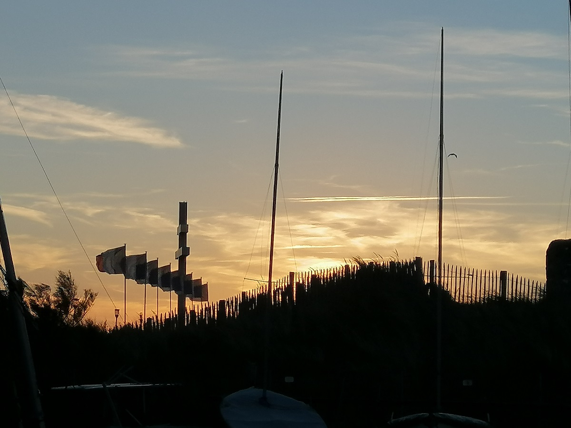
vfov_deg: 13.0
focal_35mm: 114
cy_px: 214
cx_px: 286
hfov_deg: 17.3
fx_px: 1880
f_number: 1.8
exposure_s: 1/1502
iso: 50
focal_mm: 3.95
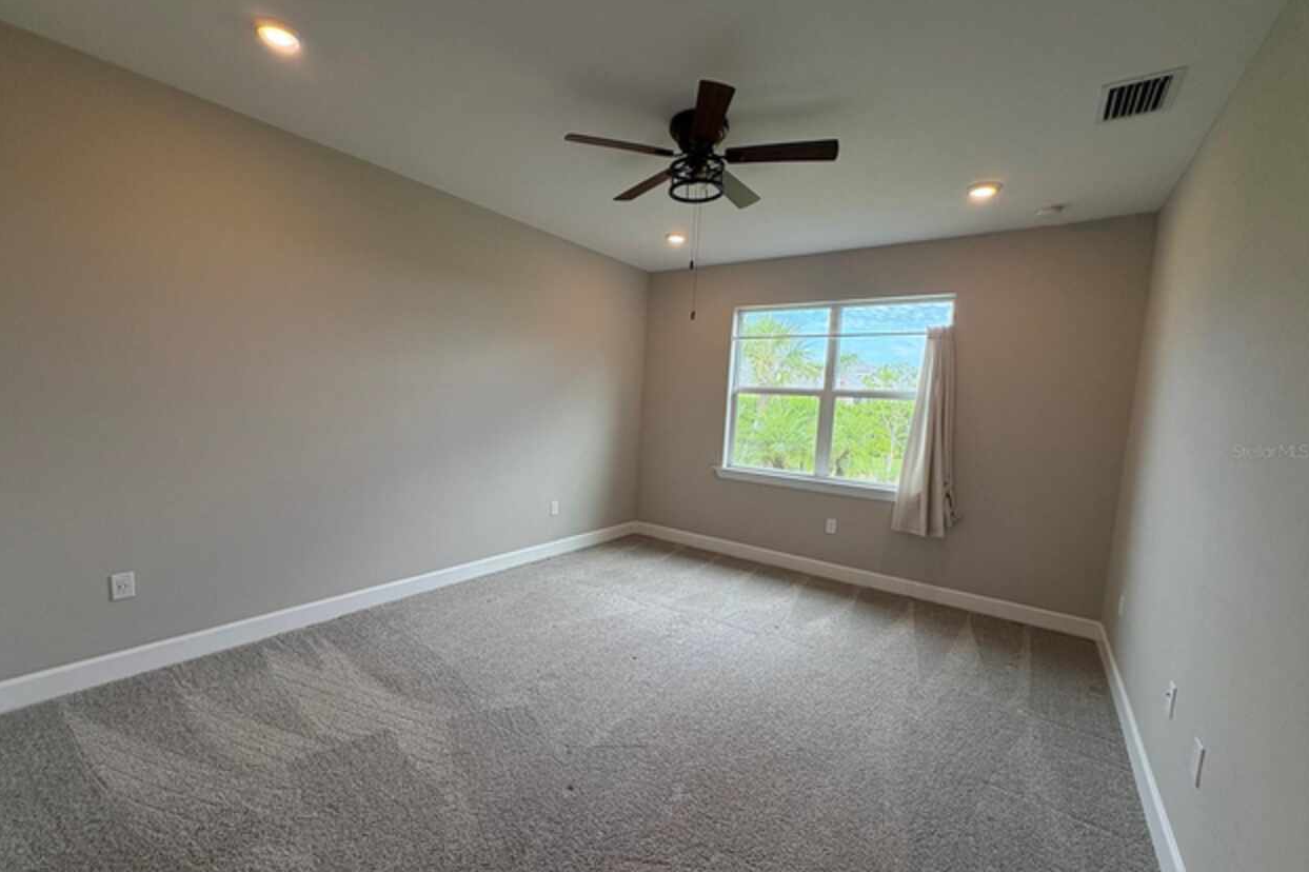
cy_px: 451
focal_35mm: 15
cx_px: 638
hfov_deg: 100.4
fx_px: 545
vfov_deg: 77.3
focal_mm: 2.22
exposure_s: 1/128
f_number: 2.2
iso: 64
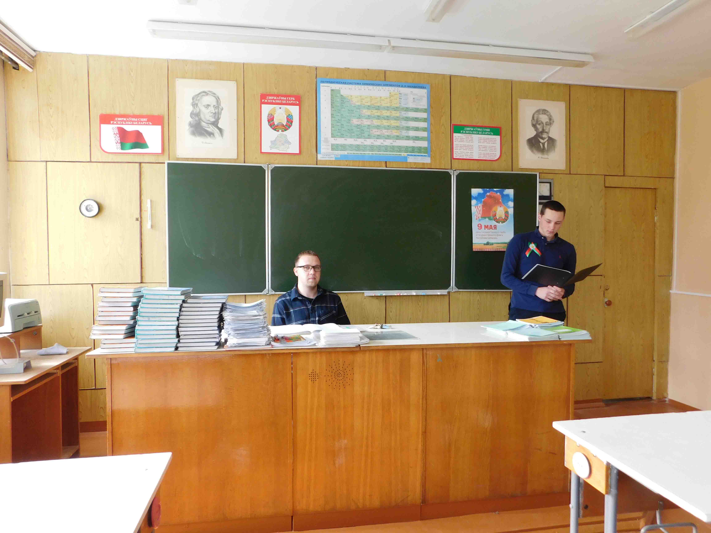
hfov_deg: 73.9
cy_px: 266
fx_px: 472
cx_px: 356
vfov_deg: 58.9
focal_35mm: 23
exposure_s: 1/30
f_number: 3
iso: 140
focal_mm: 4
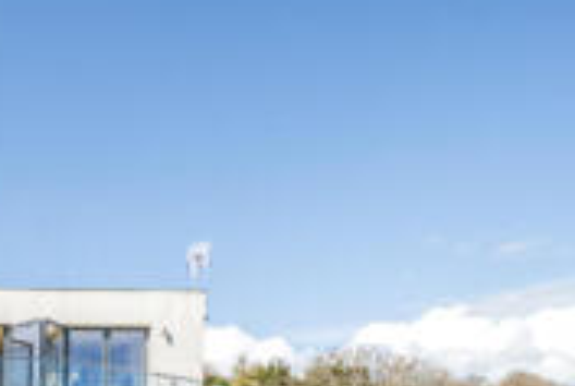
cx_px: -57
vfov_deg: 30.3
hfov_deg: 42.6
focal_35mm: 35
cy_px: 499
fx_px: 560
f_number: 8
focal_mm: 13
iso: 400
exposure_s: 1/800
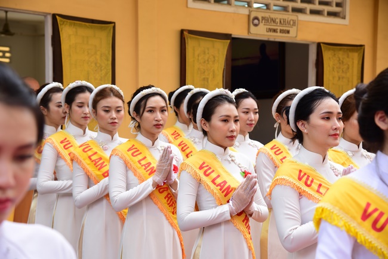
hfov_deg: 26.0
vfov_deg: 17.5
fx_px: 840
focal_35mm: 78
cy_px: 130
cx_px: 194
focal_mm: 78
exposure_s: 1/160
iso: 320
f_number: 5.6
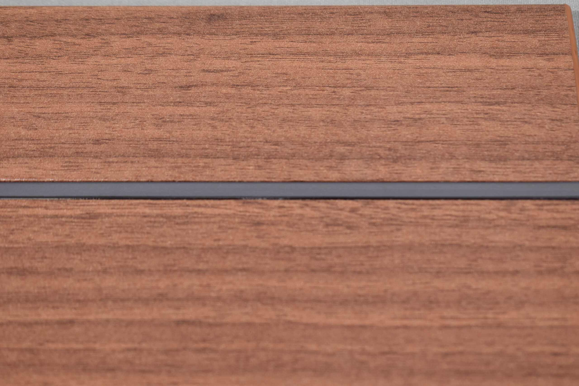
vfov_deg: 16.6
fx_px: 1327
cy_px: 193
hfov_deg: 24.6
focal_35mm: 82
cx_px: 290
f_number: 5.6
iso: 500
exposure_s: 1/60
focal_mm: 55
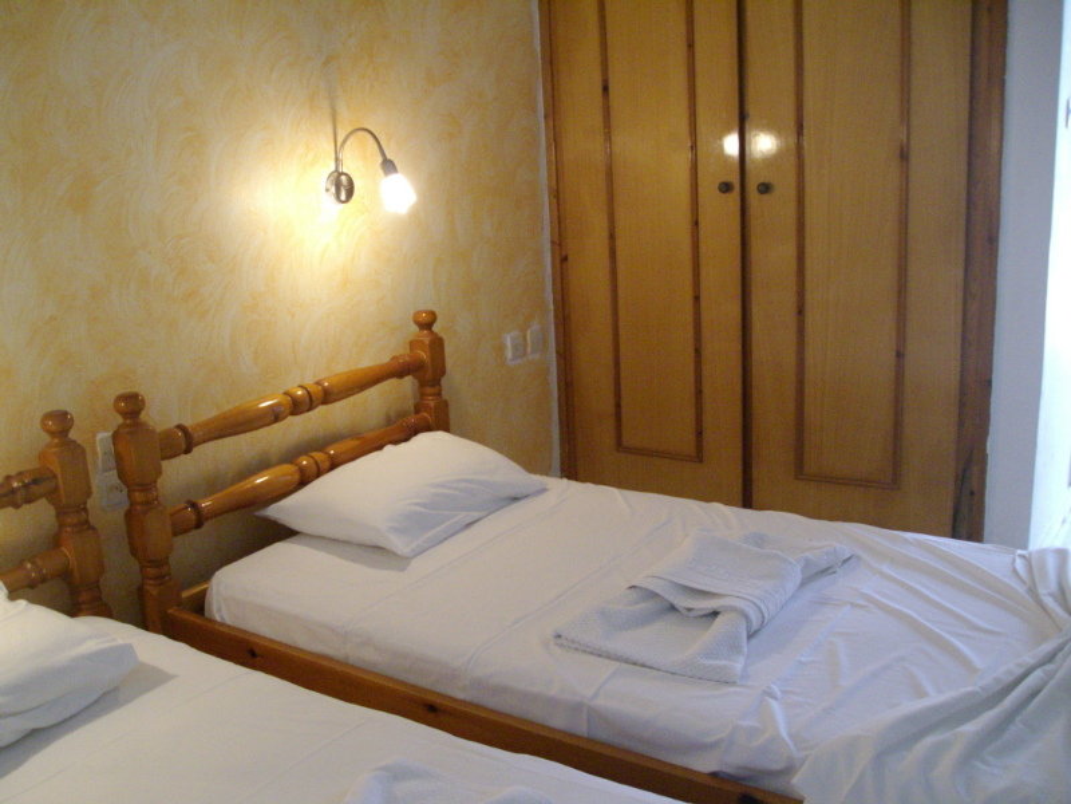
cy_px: 402
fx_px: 1114
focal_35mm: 36
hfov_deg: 51.4
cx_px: 536
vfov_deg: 39.7
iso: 320
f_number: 2.7
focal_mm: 6
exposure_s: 1/50
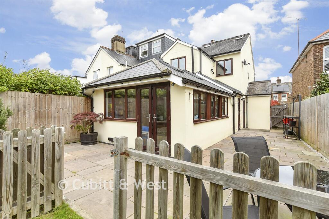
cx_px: 164
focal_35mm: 17
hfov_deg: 93.3
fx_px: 155
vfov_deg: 70.5
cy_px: 110
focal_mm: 11.5
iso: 160
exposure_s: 1/50
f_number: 8
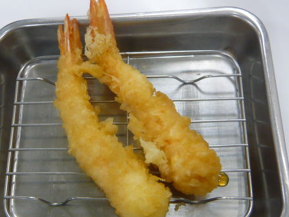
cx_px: 120
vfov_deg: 30.8
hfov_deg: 40.3
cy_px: 130
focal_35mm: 47
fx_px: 392
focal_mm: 4.6
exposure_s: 1/30
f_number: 2.8
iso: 160
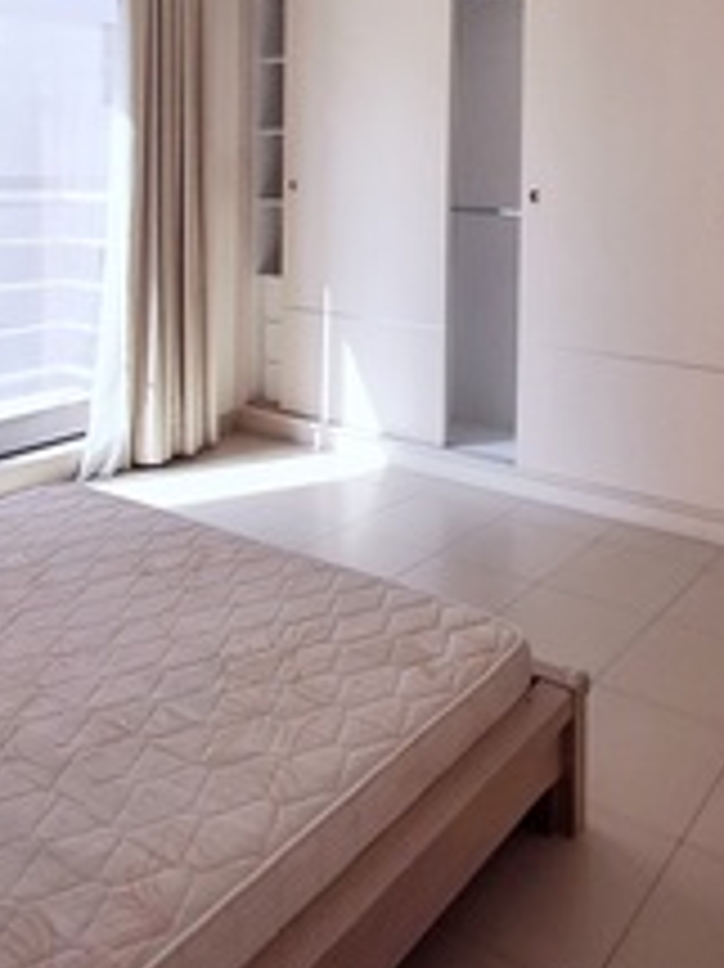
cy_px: 187
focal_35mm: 34
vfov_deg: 50.5
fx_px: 949
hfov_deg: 40.6
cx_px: 537
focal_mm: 1.64
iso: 40
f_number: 2.2
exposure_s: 1/100
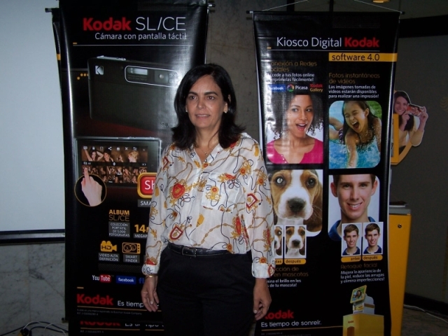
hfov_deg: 46.8
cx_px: 224
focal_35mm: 40
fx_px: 518
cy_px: 168
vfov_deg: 36.0
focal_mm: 6.7
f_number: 2.8
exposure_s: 1/60
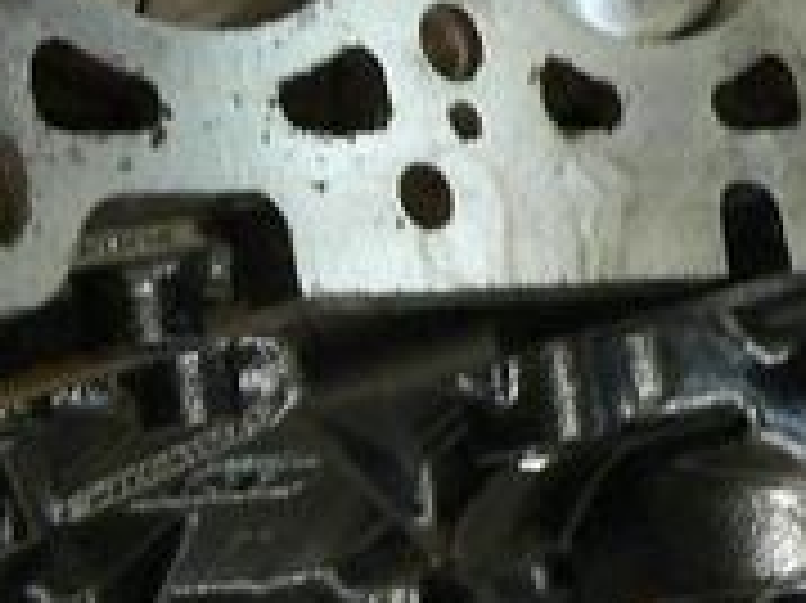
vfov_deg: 11.2
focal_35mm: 129
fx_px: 3002
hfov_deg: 15.3
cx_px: 324
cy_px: -164
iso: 200
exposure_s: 1/5
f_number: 2.8
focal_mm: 6
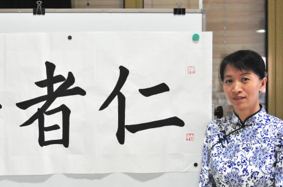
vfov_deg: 24.9
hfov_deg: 36.8
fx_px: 424
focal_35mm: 54
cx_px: 111
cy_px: 110
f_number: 2.8
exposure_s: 1/320
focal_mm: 24
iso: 1600
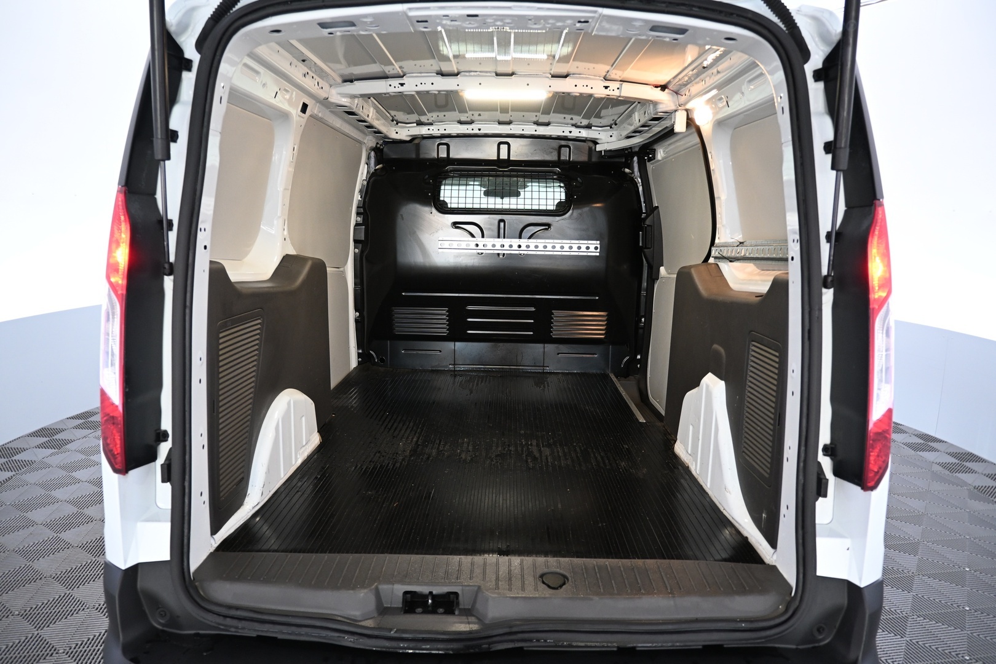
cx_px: 498
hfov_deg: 73.7
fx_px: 664
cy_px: 332
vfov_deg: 53.1
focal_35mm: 24
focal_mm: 16
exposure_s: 1/25
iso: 800
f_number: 3.5
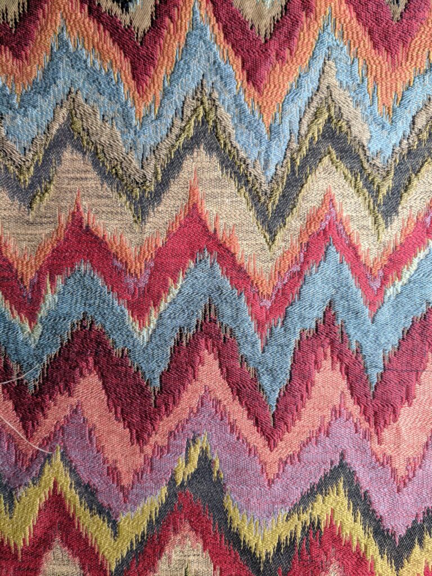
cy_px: 288
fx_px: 433
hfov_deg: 53.1
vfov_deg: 67.3
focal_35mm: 26
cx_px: 216
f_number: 2
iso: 509
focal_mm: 4.67
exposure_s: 1/40
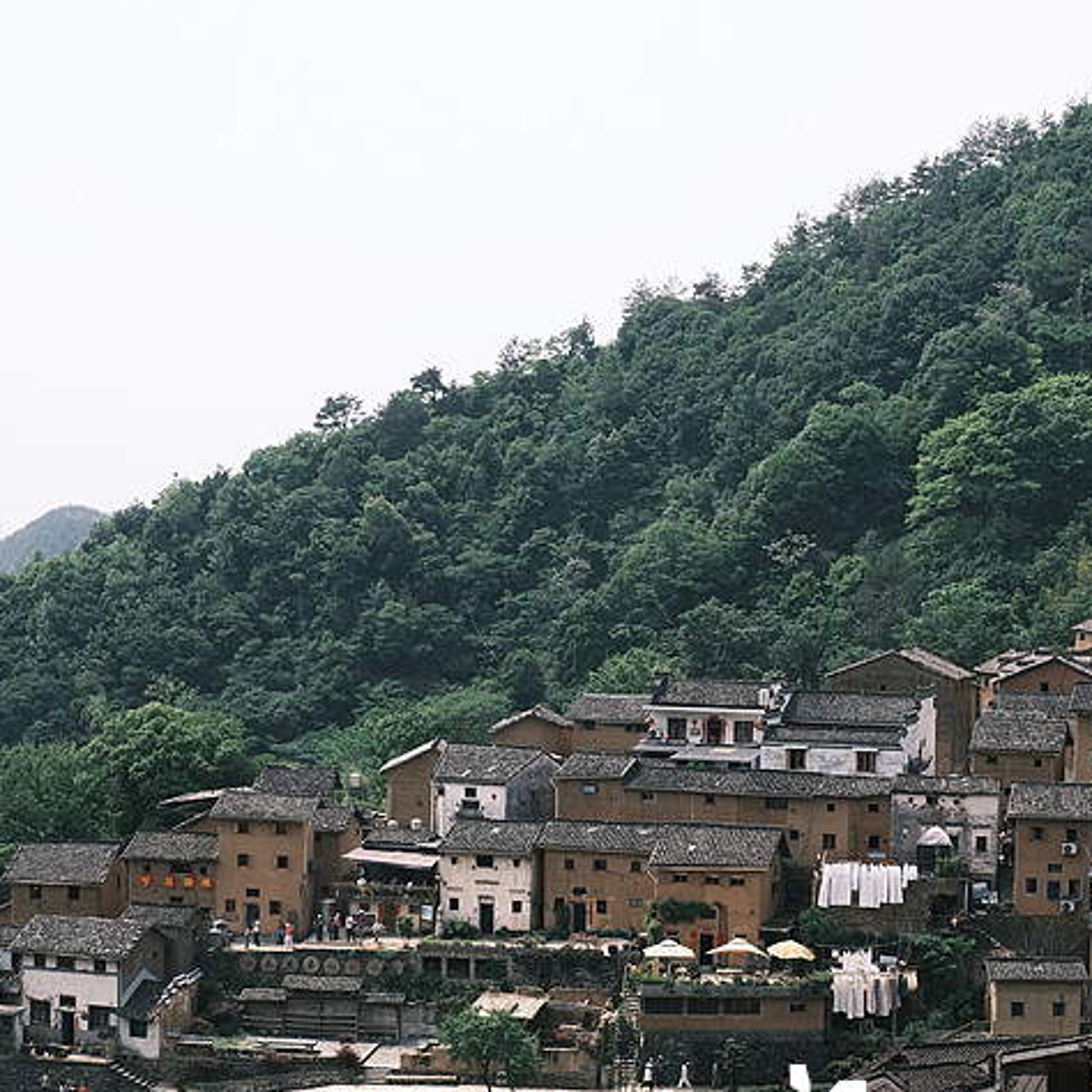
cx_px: 593
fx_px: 2712
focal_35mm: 76
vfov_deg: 22.7
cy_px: 684
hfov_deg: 22.8
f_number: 11
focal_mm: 35
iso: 160
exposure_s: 1/125
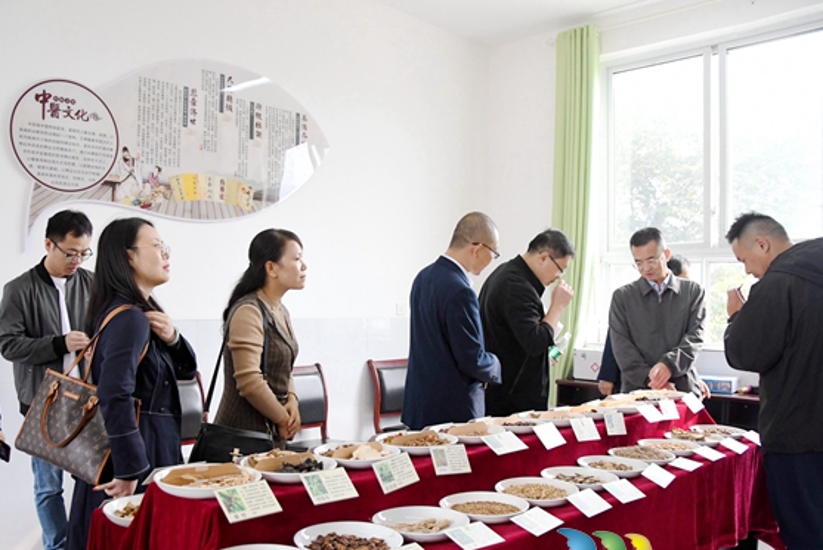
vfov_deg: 42.3
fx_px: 709
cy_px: 311
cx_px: 356
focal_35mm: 31
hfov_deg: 60.0
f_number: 3.5
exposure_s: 1/400
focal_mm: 18
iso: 2200
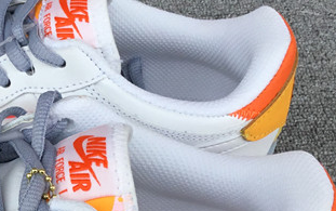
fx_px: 871
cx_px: 0
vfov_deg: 13.6
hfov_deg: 21.1
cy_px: 218
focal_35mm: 95
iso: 25
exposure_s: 1/622
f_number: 2.4
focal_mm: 3.3
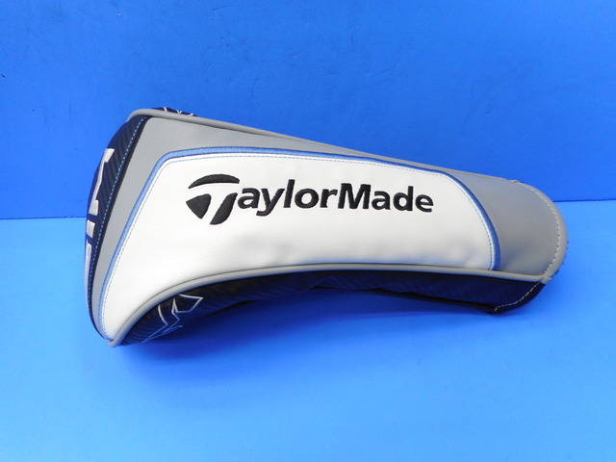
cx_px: 308
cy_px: 231
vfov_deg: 54.9
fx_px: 445
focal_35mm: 25
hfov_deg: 69.4
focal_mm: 4.5
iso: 110
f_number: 3.7
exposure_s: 1/30
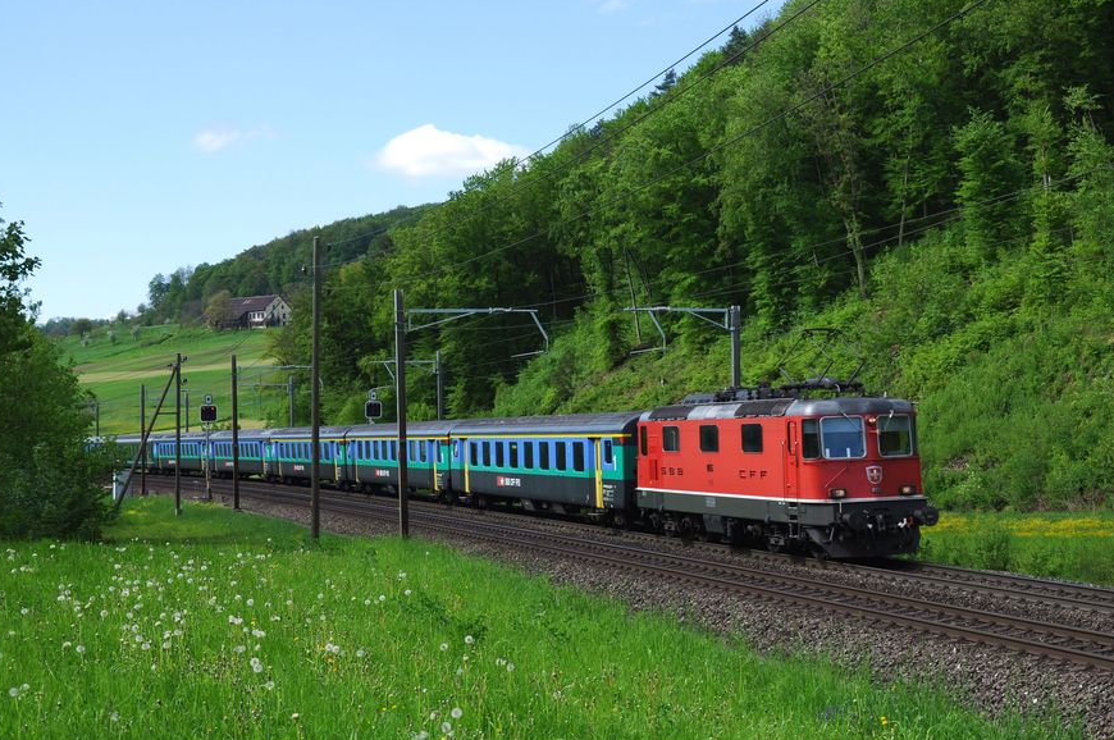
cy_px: 370
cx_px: 642
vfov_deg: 22.6
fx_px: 1855
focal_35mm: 60
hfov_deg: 33.4
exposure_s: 1/640
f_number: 8
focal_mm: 34
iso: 250
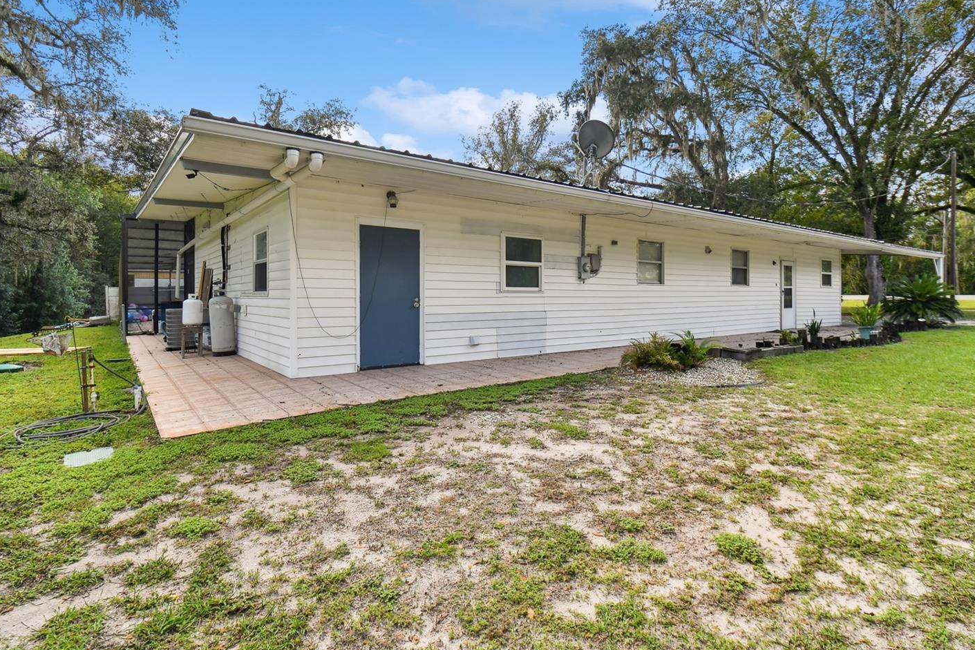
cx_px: 504
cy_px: 309
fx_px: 460
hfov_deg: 93.2
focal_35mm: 17
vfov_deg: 70.4
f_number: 7.1
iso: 100
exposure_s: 1/250
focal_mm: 10
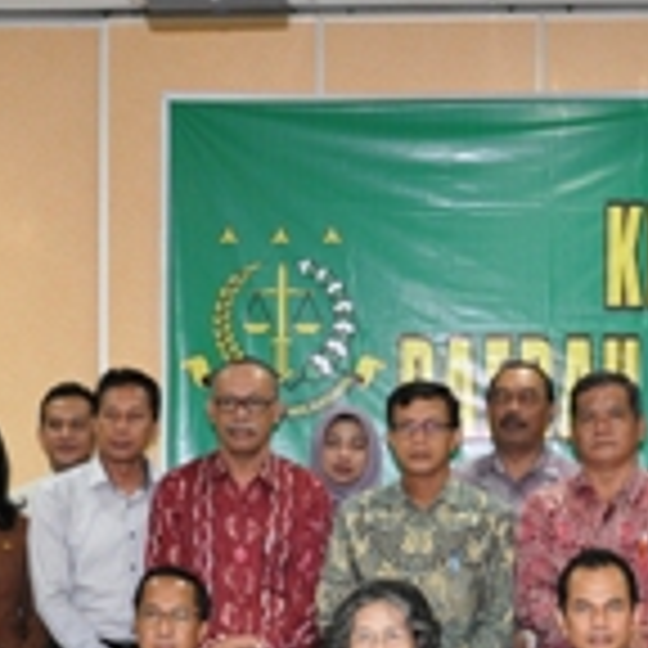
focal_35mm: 87
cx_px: 369
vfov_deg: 19.4
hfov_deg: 19.9
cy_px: 652
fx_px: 1843
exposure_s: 1/60
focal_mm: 22
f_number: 3.8
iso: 800
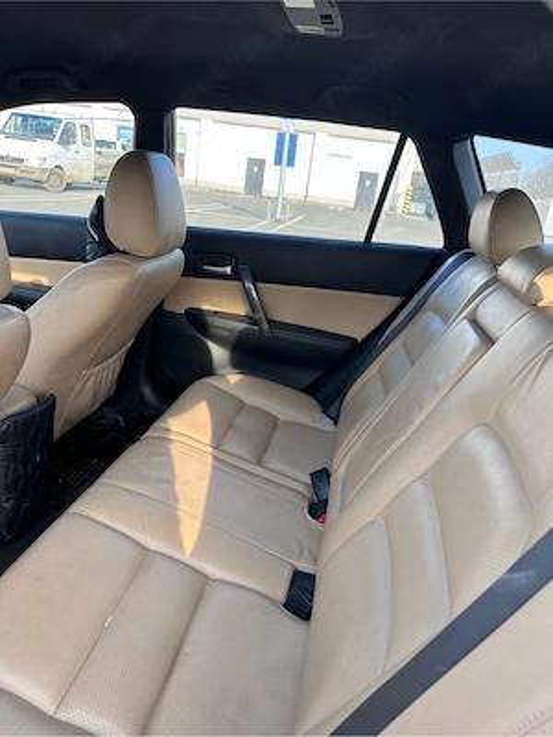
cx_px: 276
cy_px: 368
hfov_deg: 56.8
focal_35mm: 24
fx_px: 511
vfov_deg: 71.6
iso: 80
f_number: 1.78
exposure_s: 1/435
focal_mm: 6.86
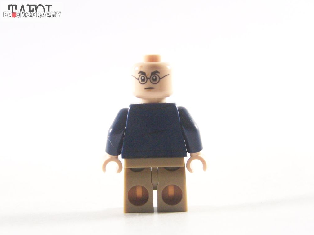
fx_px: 862
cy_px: 117
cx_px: 157
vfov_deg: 15.6
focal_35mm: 95
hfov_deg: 20.6
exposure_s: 1/60
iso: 400
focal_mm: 15.6
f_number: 3.2
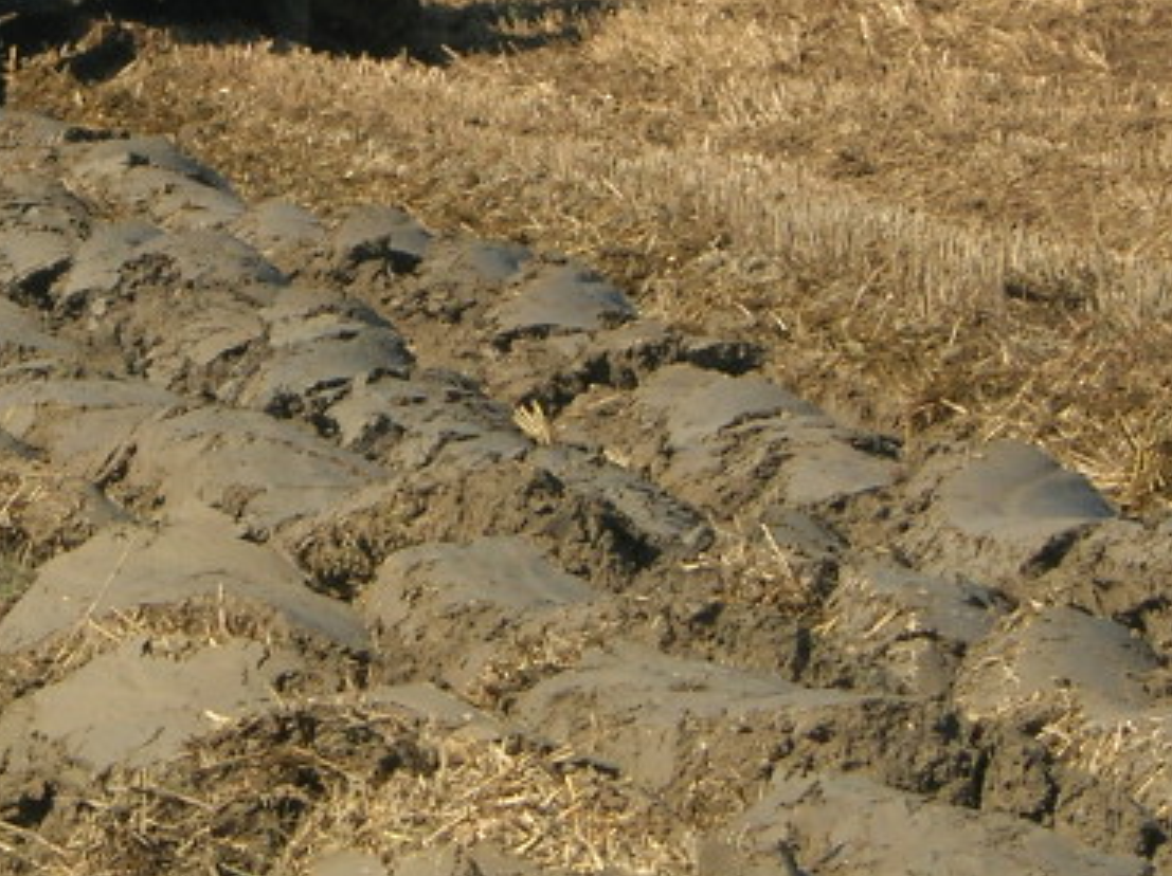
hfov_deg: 6.3
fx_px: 10621
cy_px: -209
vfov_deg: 4.7
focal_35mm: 314
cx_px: 64
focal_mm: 23.4
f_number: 8.2
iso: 64
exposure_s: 1/184
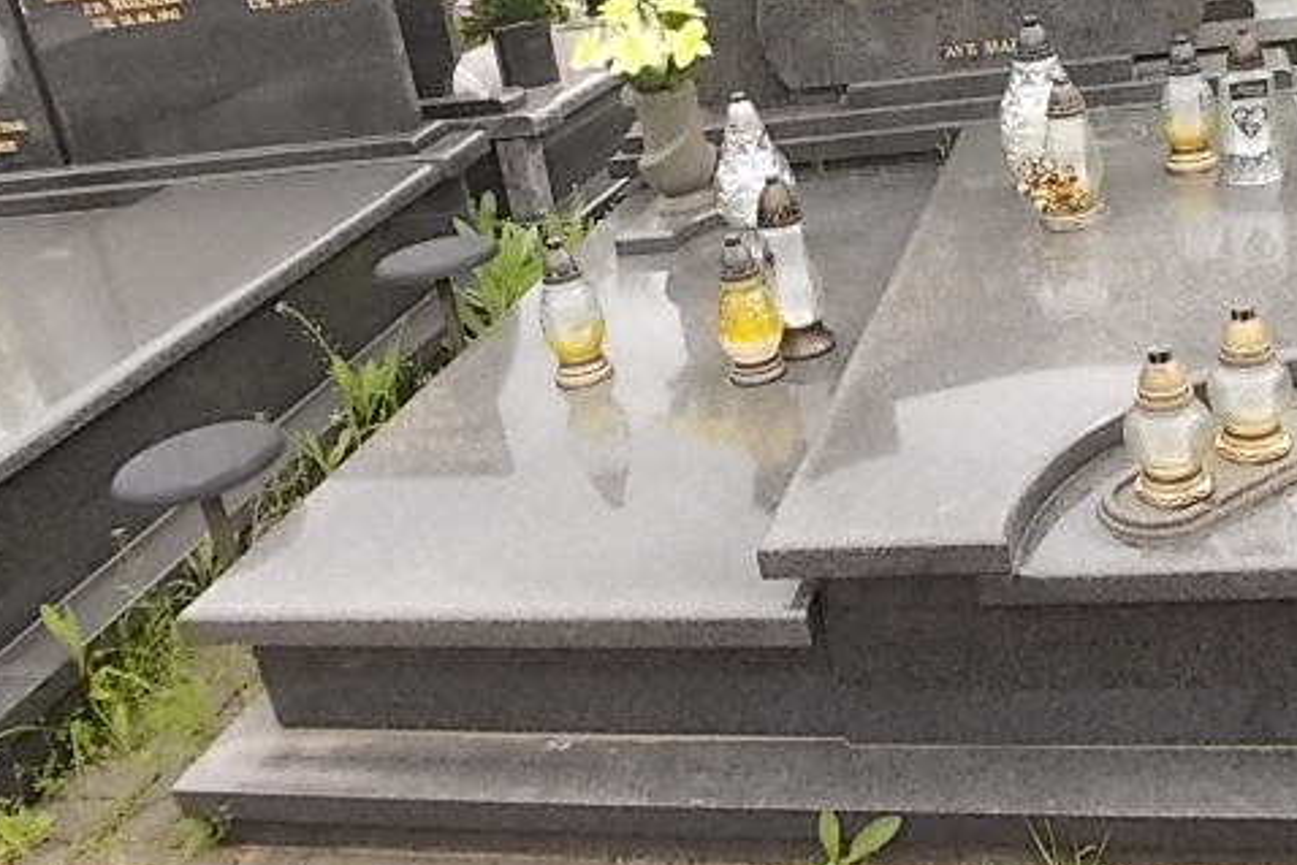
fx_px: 1405
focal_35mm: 39
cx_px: 849
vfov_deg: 33.9
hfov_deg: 48.8
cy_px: 277
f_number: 2.7
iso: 80
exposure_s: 1/250
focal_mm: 4
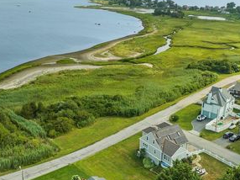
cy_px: 104
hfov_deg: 44.8
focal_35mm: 42
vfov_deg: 34.2
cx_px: 117
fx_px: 291
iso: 100
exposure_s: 1/1600
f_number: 2.8
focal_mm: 12.29
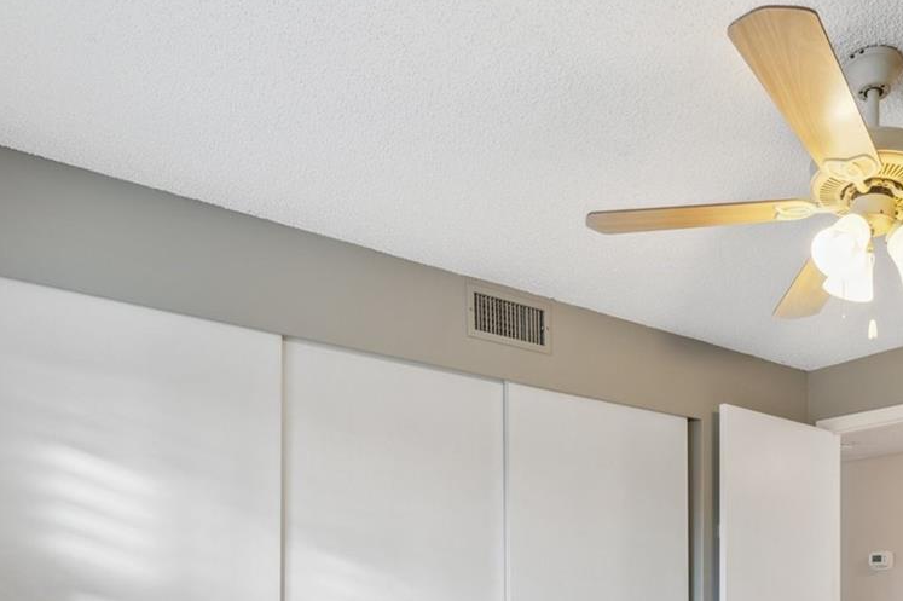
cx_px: 733
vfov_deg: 38.9
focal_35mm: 30
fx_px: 752
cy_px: 593
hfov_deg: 57.0
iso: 400
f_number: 8
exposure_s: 1/13
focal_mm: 14
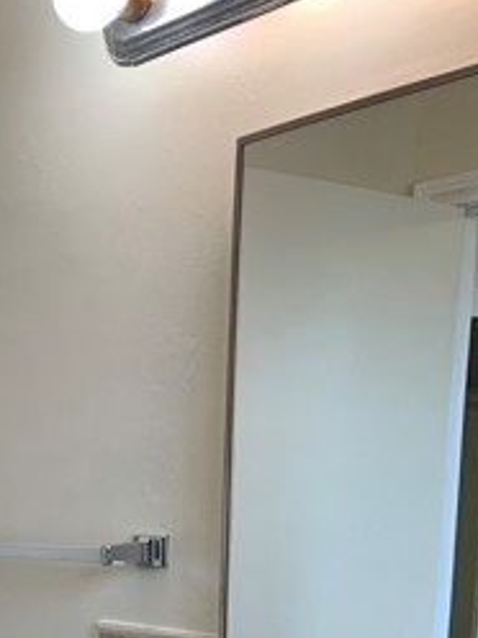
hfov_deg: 20.7
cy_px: 725
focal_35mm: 67
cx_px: -64
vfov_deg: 26.4
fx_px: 1234
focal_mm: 4.25
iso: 50
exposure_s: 1/120
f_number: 1.8
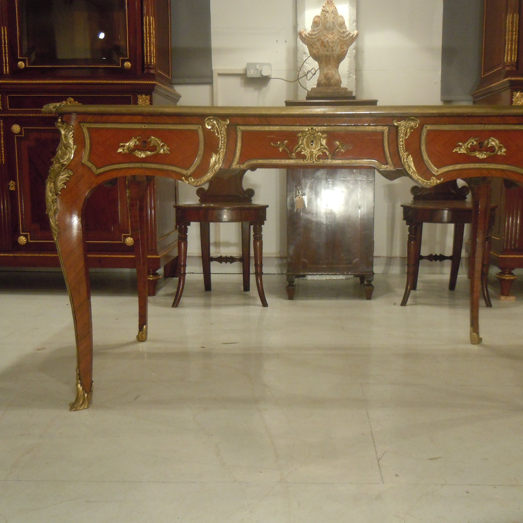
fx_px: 615
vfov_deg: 46.0
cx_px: 298
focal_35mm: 36
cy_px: 262
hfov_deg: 45.9
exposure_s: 1/15
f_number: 3.5
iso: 400
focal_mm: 5.4
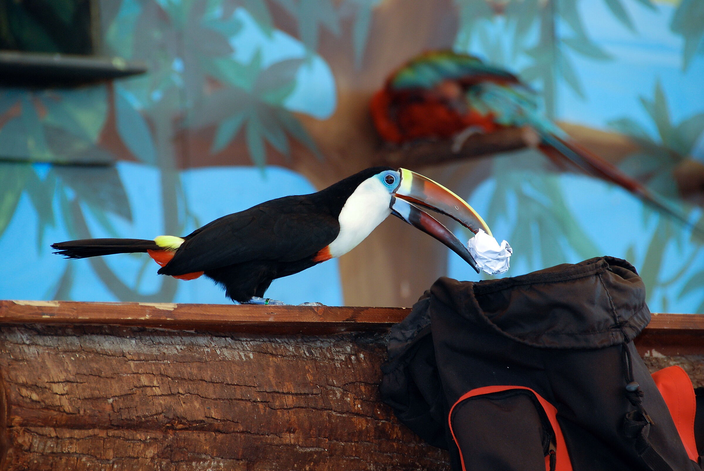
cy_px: 236
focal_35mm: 300
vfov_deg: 4.6
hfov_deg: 6.9
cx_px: 352
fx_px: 5874
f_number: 5.6
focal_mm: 200
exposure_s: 1/80
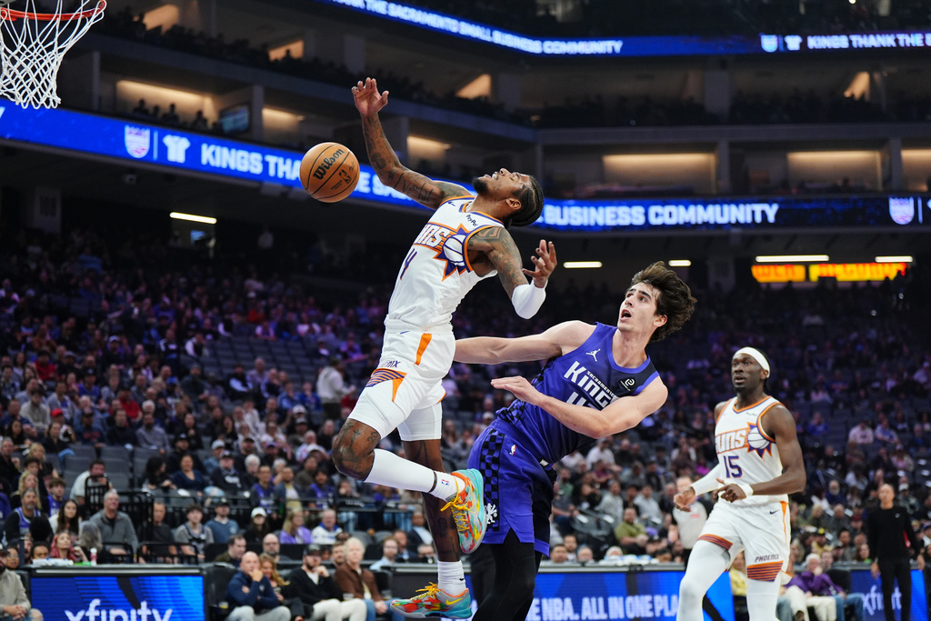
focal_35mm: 70
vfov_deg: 19.5
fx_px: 1810
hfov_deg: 28.8
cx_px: 466
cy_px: 310
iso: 2000
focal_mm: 70
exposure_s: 1/1250
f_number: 2.8
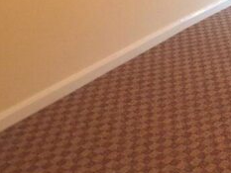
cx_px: 313
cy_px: -47
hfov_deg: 23.4
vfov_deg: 19.1
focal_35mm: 72
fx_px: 481
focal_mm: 4.3
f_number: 3
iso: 452
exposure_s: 1/17
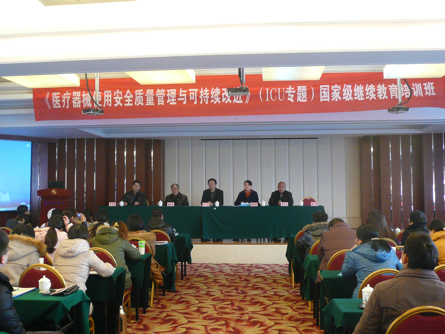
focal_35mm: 39
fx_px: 501
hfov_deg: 47.9
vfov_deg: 36.8
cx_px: 222
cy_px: 167
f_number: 2.9
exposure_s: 1/13
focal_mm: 5.2
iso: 200
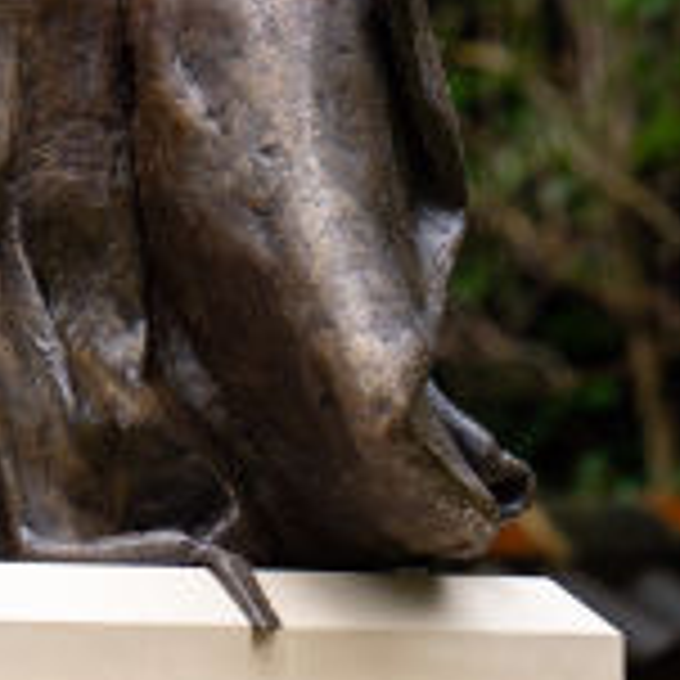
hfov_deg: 1.8
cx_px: -293
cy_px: -813
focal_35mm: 971
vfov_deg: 1.8
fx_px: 21580
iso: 400
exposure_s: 1/1600
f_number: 2.8
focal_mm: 168
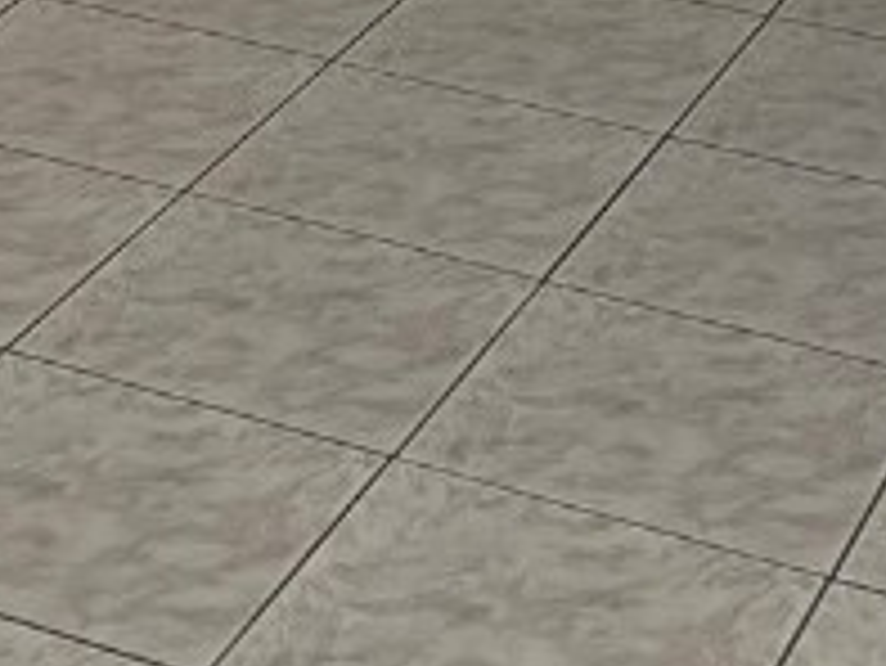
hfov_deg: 14.4
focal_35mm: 135
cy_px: -702
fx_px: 3457
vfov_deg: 10.1
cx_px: 13
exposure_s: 1/121
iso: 100
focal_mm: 5.7
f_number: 1.5
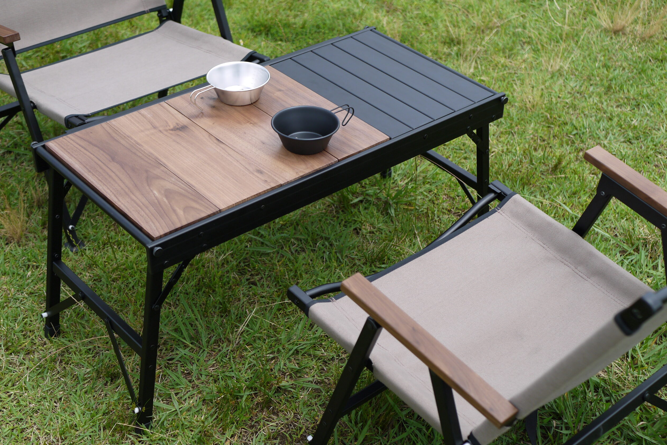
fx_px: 982
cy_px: 233
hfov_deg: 37.5
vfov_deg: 25.5
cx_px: 330
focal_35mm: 53
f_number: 2.8
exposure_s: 1/2000
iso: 160
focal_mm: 25
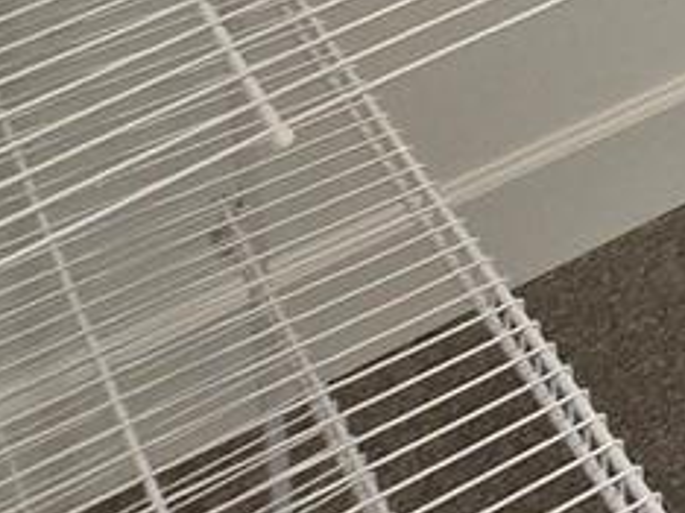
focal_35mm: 89
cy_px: -1032
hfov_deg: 12.2
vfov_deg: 10.9
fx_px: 1759
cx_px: 1955
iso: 80
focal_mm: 2.2
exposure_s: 1/60
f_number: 2.2
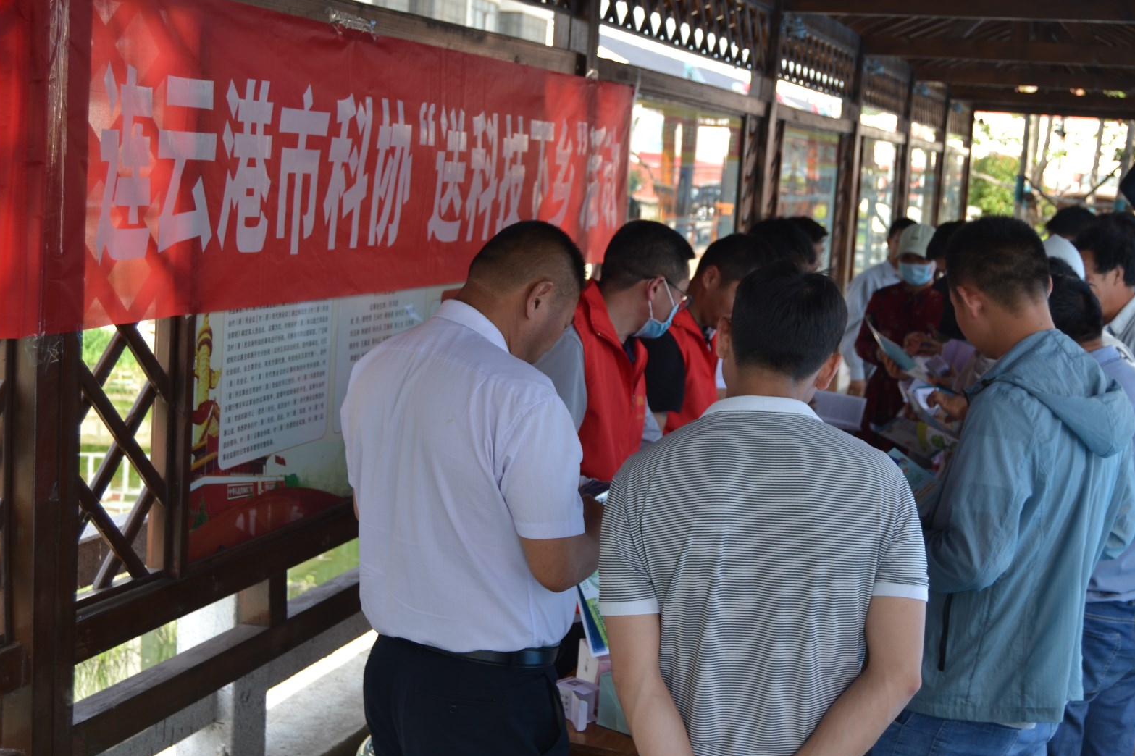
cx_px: 560
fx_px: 1544
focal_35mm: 49
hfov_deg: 40.4
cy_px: 374
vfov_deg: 27.5
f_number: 5.6
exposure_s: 1/125
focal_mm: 32
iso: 100
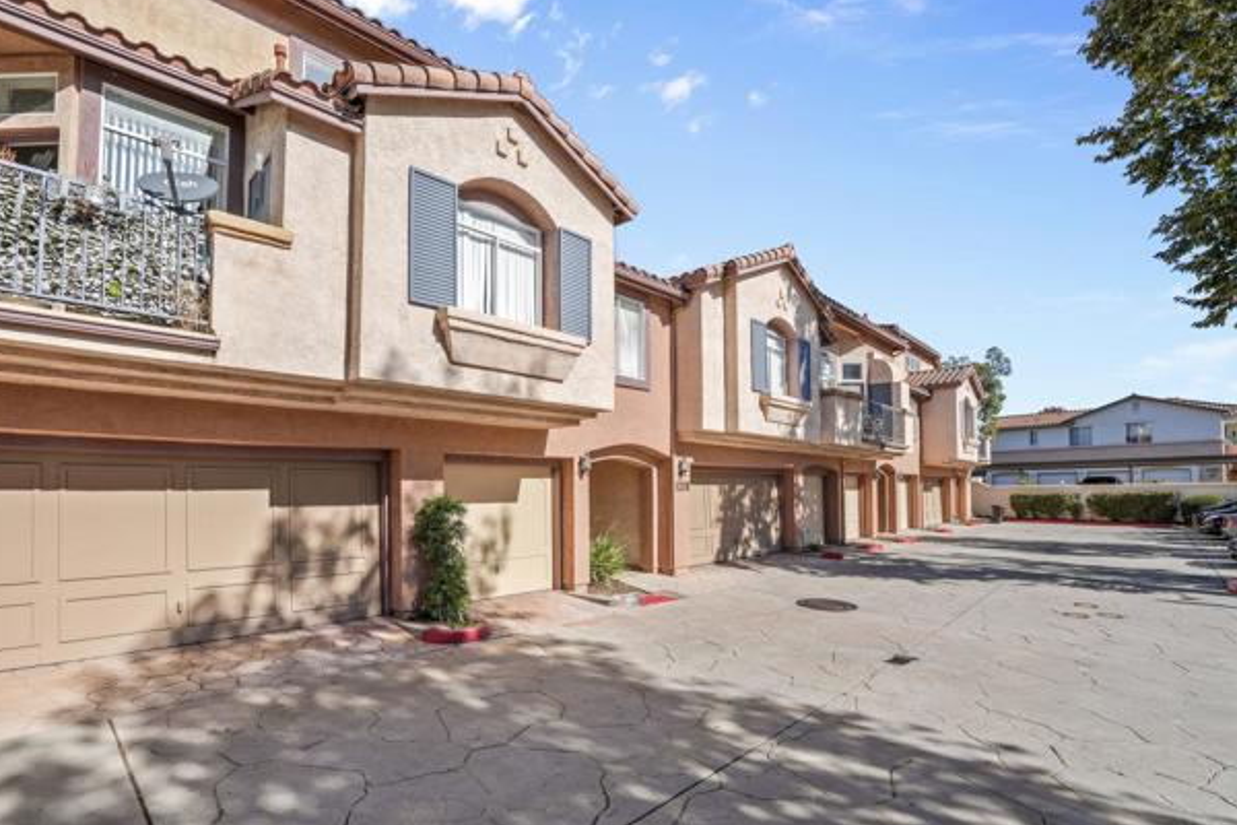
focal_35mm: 16
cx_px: 579
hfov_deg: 96.6
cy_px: 407
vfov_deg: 73.7
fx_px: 550
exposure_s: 1/160
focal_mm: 10
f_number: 8
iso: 100
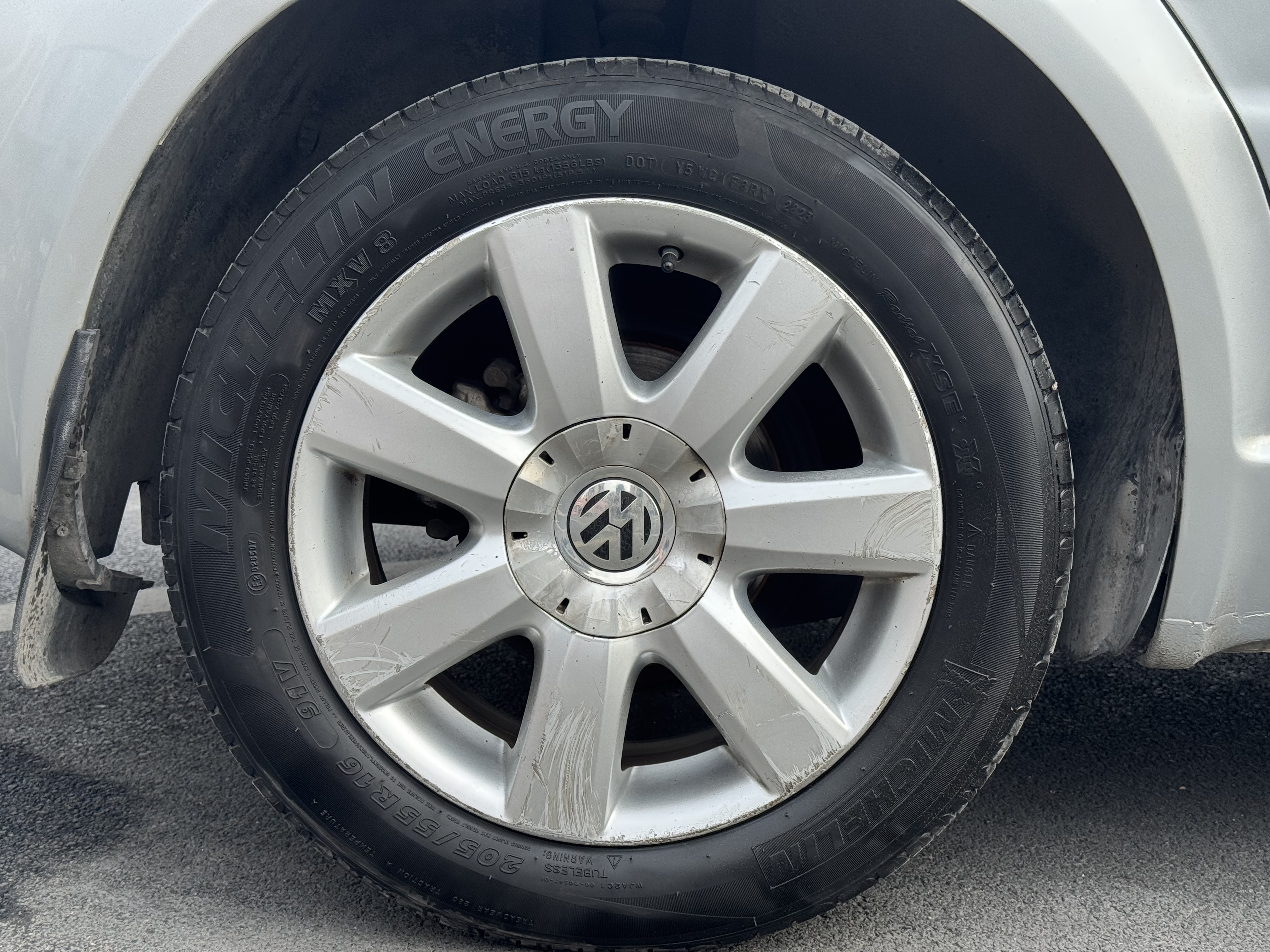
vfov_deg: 30.3
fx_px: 1761
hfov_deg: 39.7
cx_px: 635
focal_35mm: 48
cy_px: 476
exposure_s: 1/1215
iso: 64
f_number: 1.78
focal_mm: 6.76
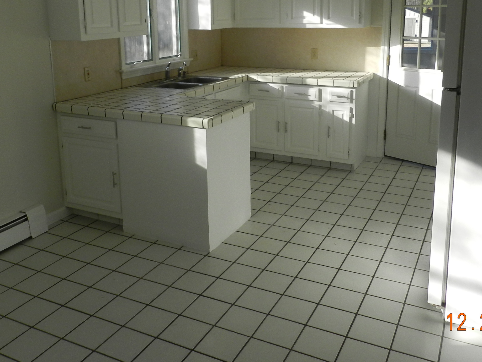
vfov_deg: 39.9
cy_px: 104
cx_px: 235
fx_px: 487
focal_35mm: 35
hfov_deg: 52.6
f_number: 3.4
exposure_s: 1/320
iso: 160
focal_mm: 4
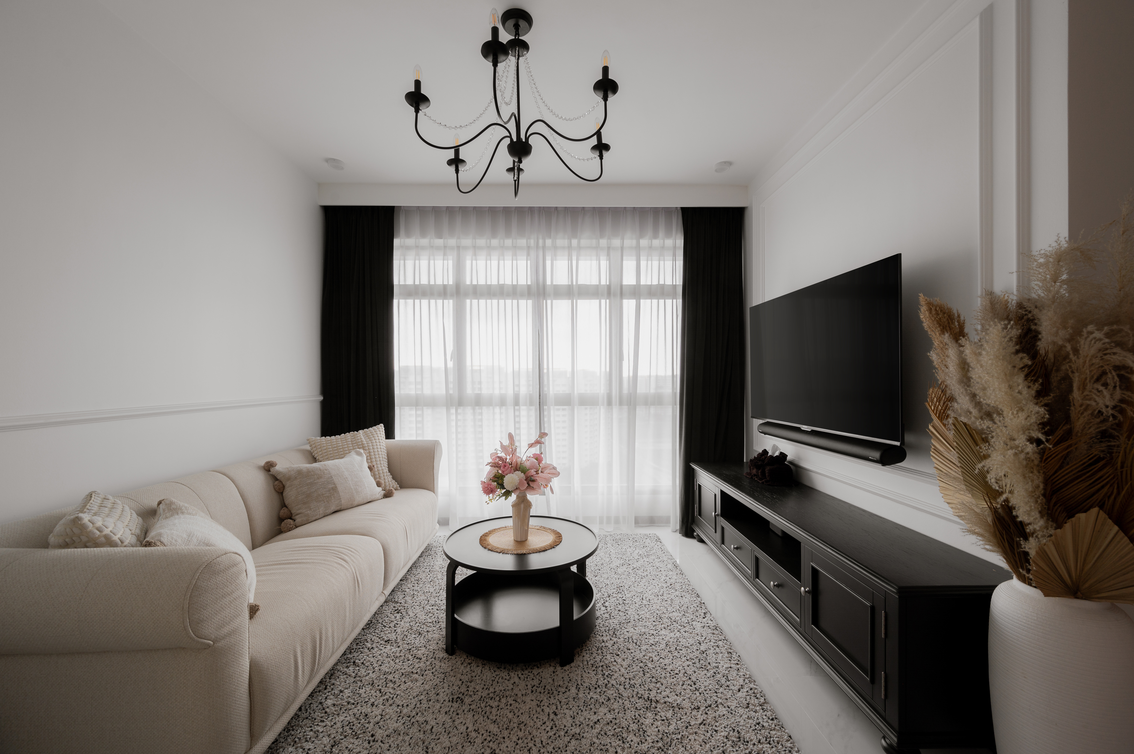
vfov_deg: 81.1
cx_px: 567
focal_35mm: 14
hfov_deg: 104.3
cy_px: 377
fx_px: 441
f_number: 9
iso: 100
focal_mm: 14
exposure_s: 1/1.67
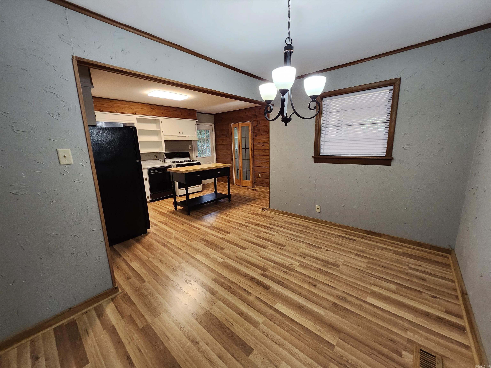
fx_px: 184
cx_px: 246
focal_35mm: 13
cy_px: 184
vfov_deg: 89.9
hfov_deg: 106.2
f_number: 2.2
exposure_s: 1/60
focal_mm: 1.74
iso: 320
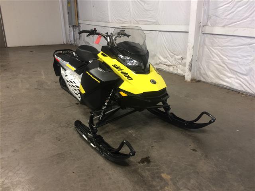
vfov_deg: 48.2
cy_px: 96
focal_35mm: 29
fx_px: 214
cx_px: 128
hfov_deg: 61.7
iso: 64
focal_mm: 4.15
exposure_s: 1/30
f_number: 2.2
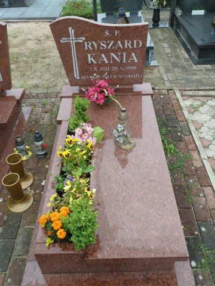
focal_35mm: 32
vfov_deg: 56.8
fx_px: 265
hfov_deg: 44.2
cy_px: 143
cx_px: 108
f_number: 3.5
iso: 80
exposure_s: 1/60
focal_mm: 5.3
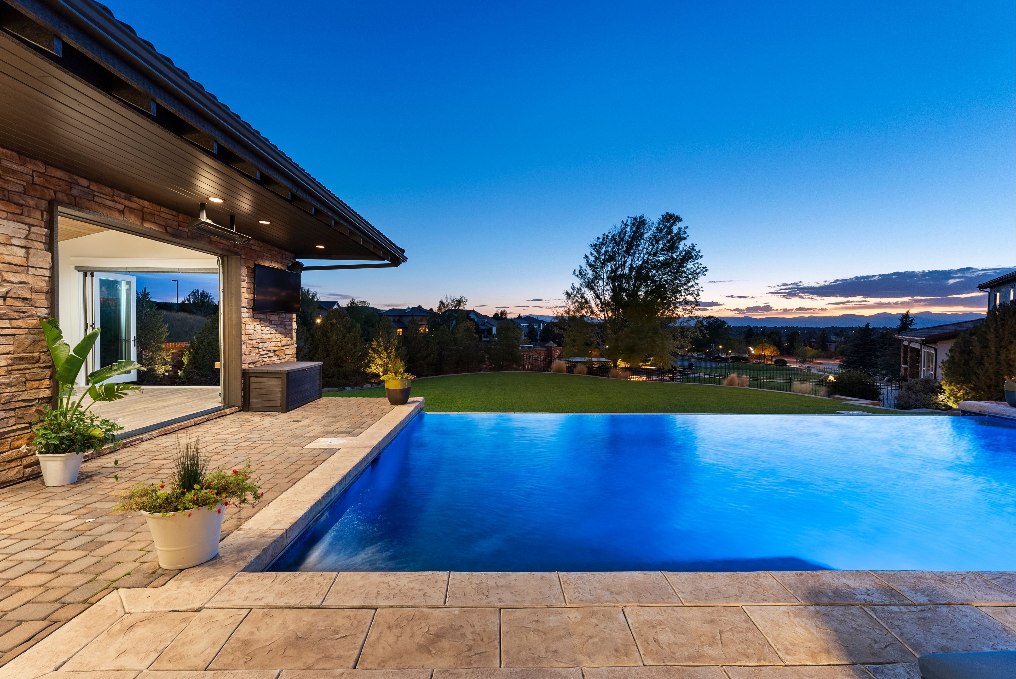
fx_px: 463
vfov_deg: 72.5
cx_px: 508
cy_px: 340
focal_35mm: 16
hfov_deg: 95.3
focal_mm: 16.4
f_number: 5.6
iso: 250
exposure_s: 1.3
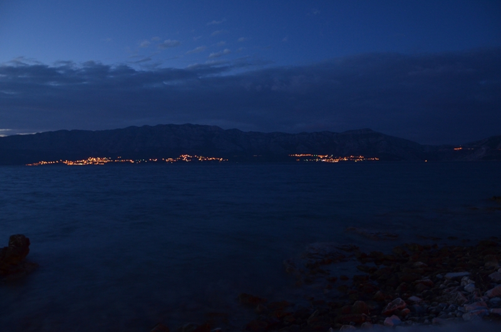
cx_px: 250
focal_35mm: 27
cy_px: 166
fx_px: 375
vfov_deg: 47.7
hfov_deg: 67.5
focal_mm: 18
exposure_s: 3
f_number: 3.5
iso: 800
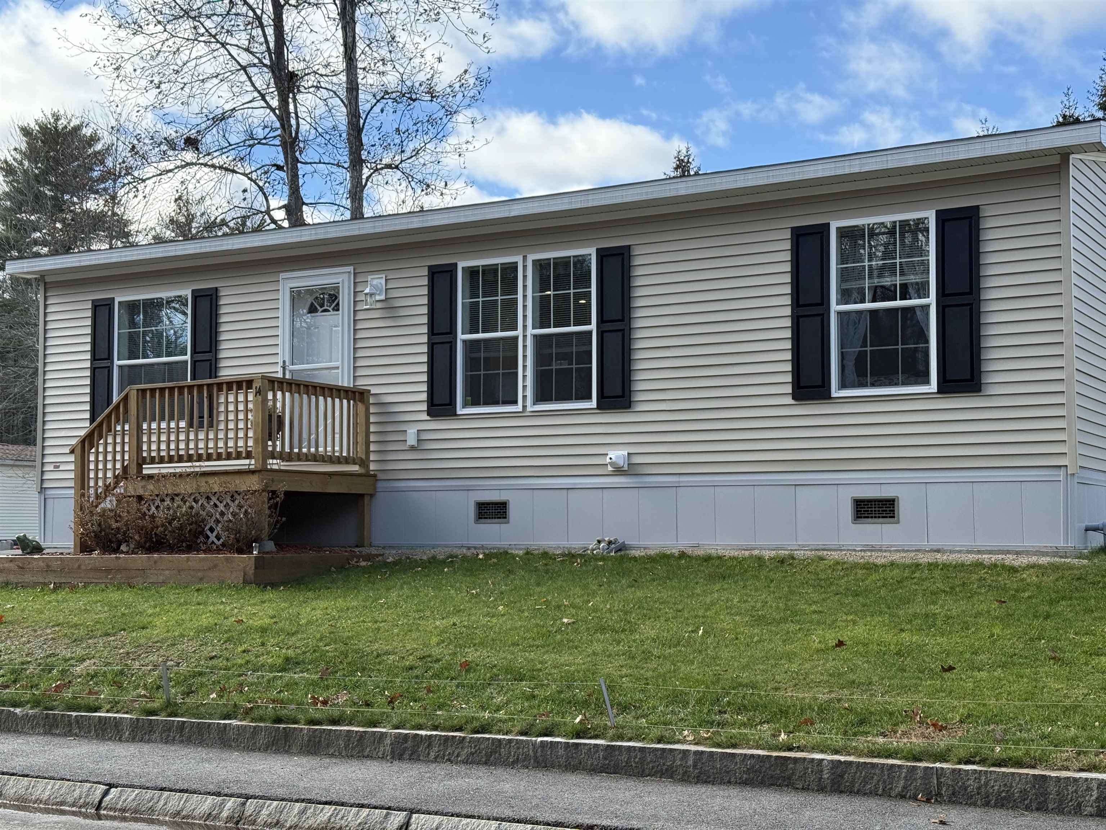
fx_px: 1534
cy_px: 415
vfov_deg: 30.3
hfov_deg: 39.7
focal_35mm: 48
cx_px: 553
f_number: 1.78
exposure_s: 1/1715
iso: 100
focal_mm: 6.76
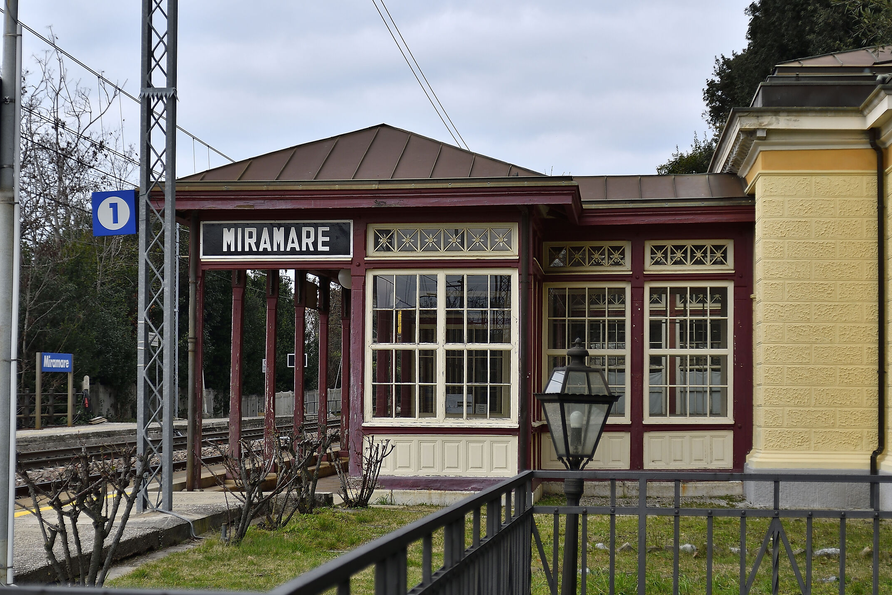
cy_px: 316
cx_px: 423
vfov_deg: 20.3
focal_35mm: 67
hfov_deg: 30.1
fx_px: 1660
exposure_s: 1/400
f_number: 4
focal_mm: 40
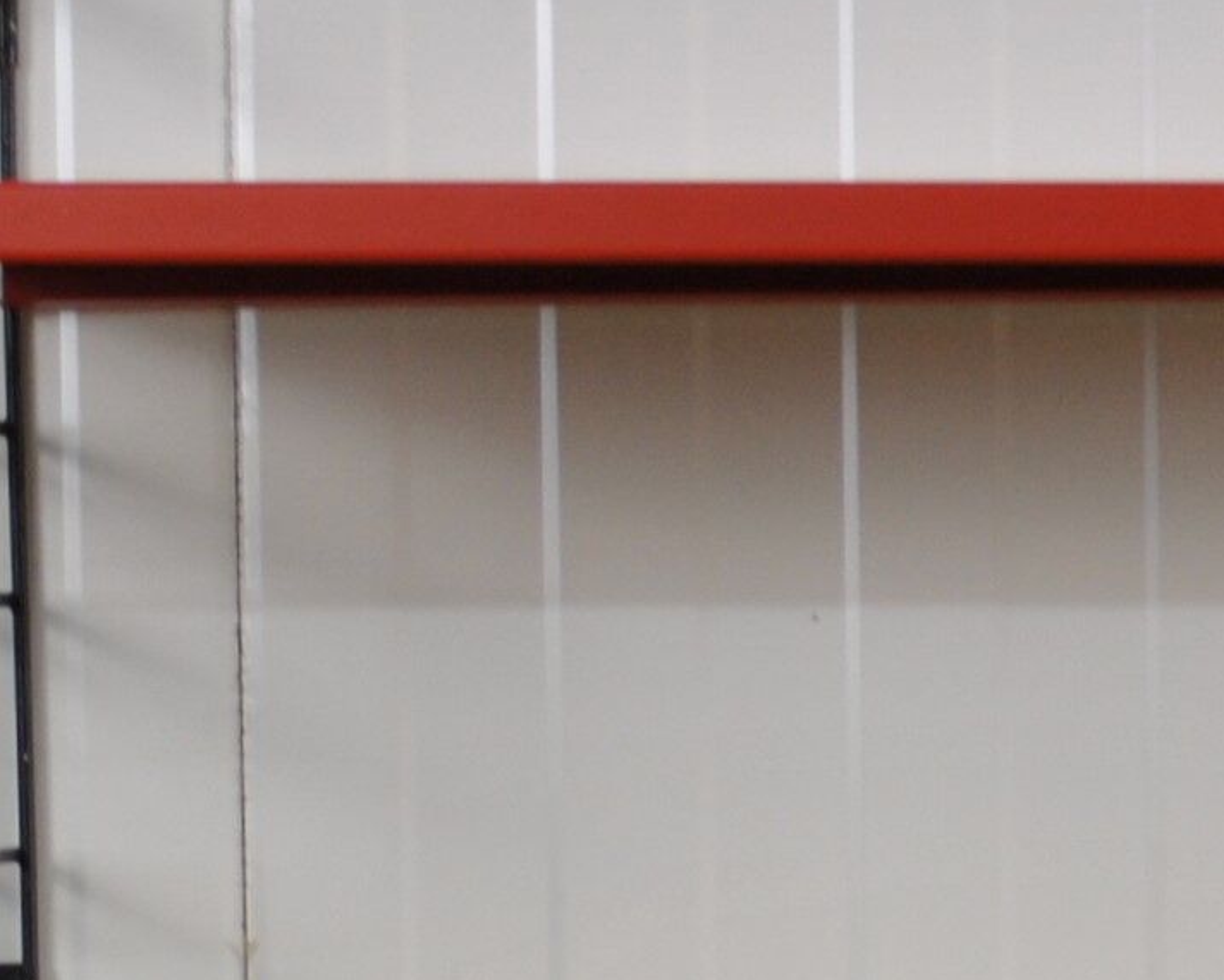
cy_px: 1321
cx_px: 1359
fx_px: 8624
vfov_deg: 6.4
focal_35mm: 238
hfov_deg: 8.1
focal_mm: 32
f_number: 4.8
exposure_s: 1/25
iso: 200
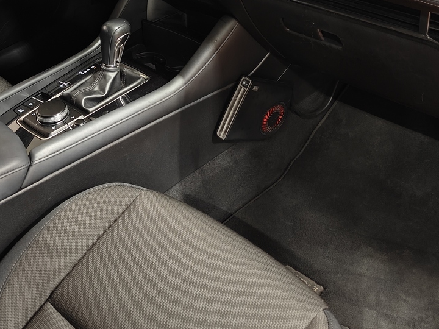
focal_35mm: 48
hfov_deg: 39.5
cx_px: 182
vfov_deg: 29.7
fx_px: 609
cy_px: 77
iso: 1250
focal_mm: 5.59
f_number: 1.8
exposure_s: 1/33
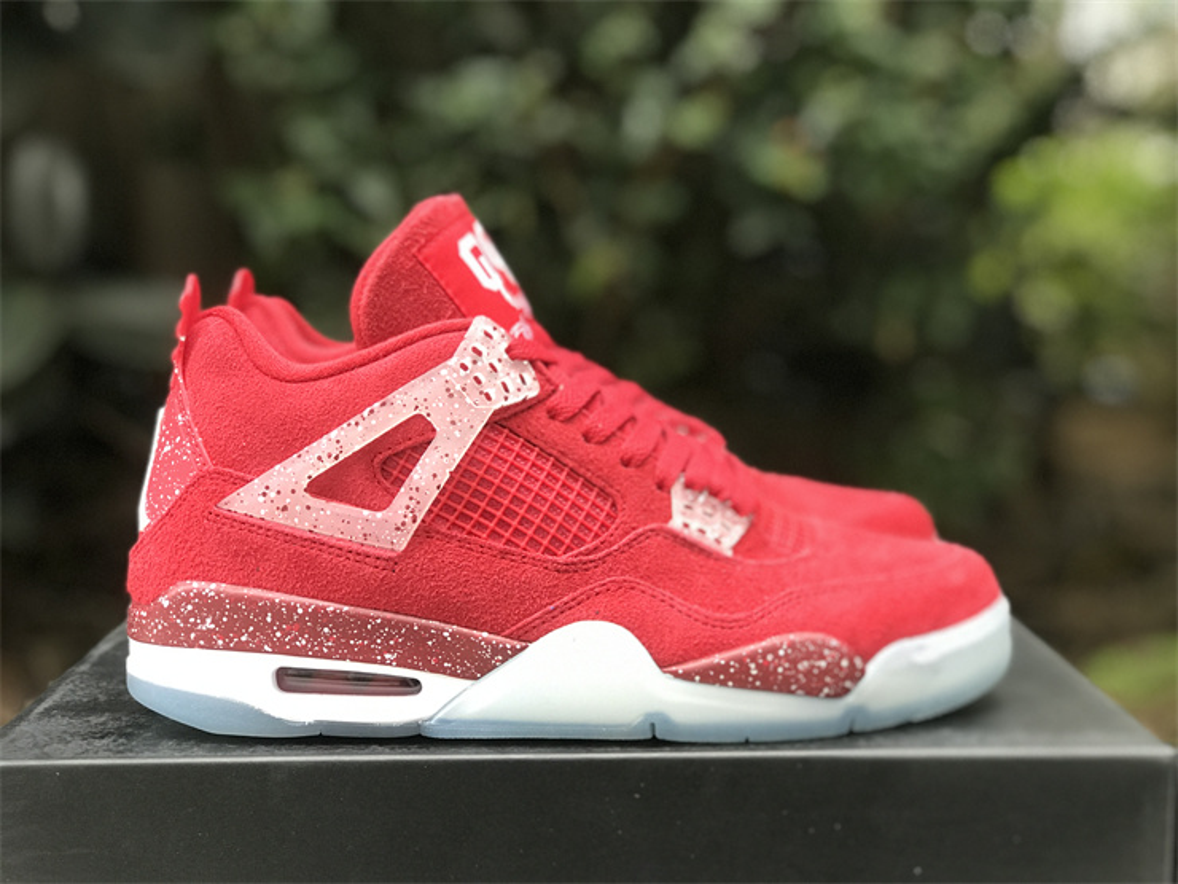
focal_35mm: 57
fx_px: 1940
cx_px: 589
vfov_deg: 25.7
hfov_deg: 33.8
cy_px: 442
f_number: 2.8
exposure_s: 1/50
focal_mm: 6.6
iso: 100
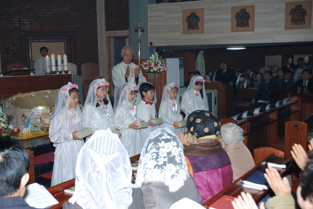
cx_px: 156
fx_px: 352
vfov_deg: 33.1
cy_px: 104
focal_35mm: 40
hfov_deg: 47.9
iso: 200
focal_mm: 27
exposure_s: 1/60
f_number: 5.6
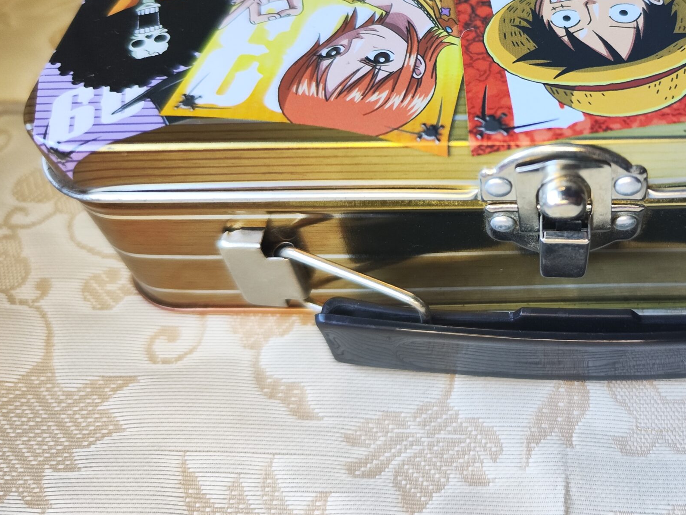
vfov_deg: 38.1
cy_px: 161
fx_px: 733
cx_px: 540
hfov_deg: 47.6
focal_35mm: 37
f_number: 1.69
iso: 2638
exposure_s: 1/500
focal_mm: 7.01
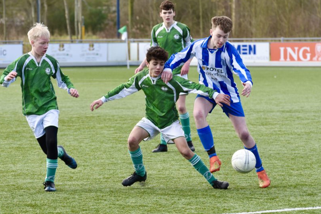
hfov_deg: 8.0
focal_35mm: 256
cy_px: 82
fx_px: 2283
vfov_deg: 5.4
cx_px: 163
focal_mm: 200
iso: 800
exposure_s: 1/800
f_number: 7.1
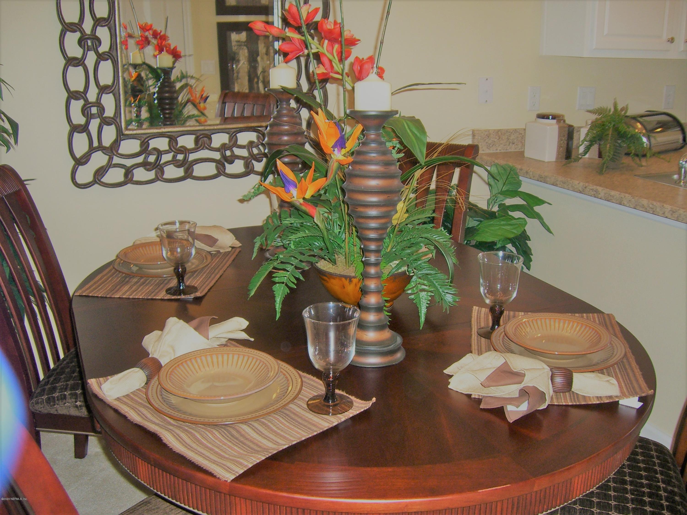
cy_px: 258
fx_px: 754
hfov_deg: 49.0
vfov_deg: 37.7
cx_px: 344
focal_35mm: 38
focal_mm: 6.2
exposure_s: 1/60
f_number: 2.7
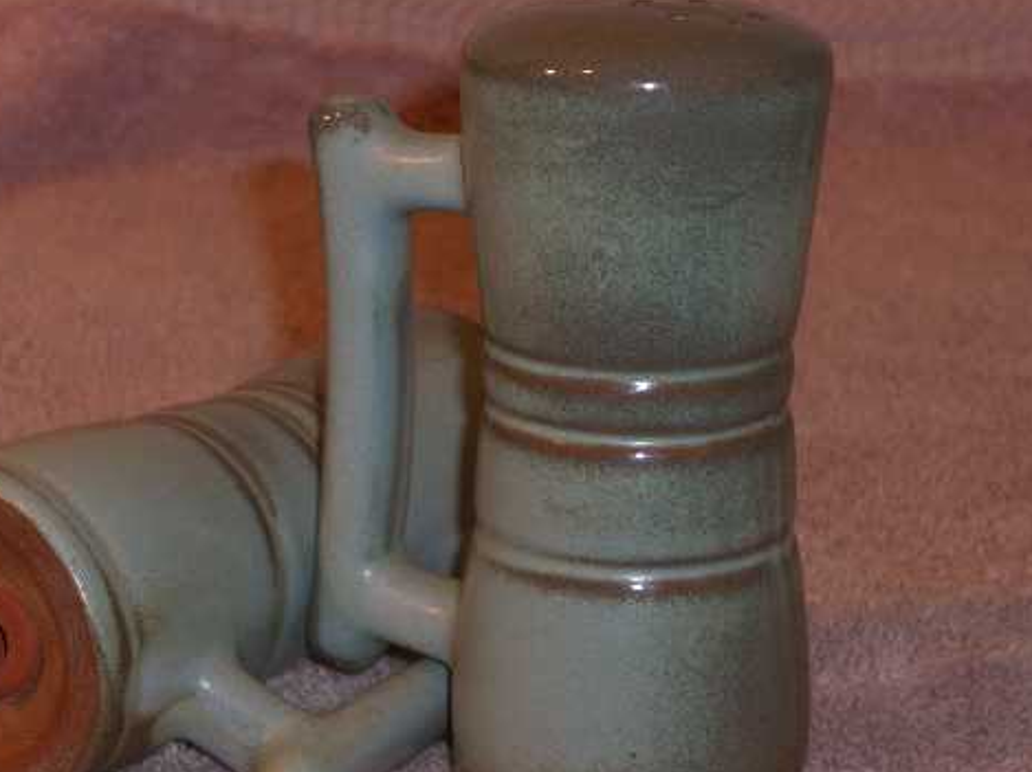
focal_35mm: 127
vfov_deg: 11.7
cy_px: 429
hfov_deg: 15.5
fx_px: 3783
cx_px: 425
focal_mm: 19.4
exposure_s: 1/30
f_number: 4.8
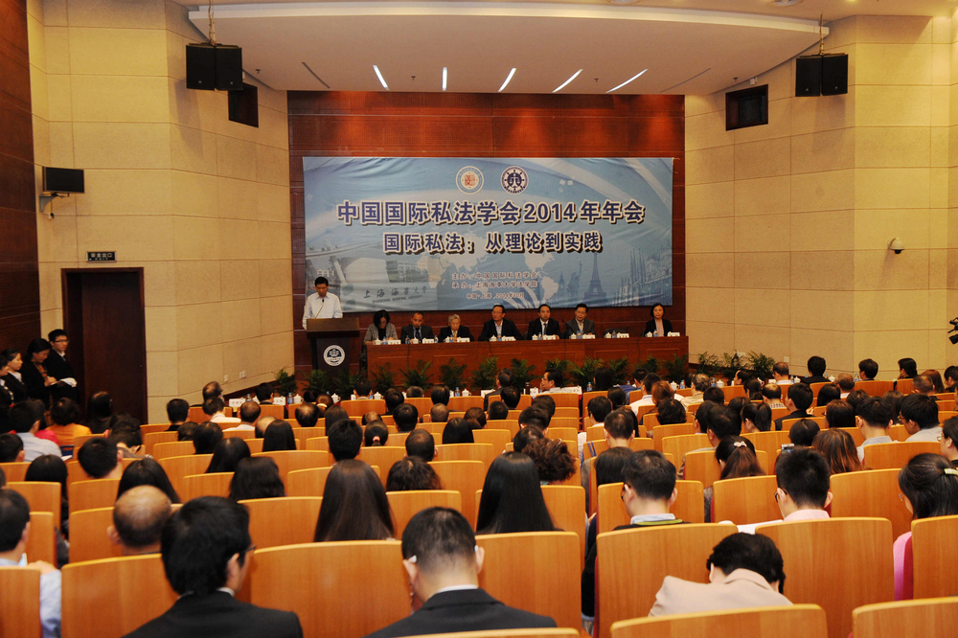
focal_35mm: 38
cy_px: 319
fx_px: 1011
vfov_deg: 35.0
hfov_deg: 50.7
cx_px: 479
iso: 1250
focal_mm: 38
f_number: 6.3
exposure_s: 1/60
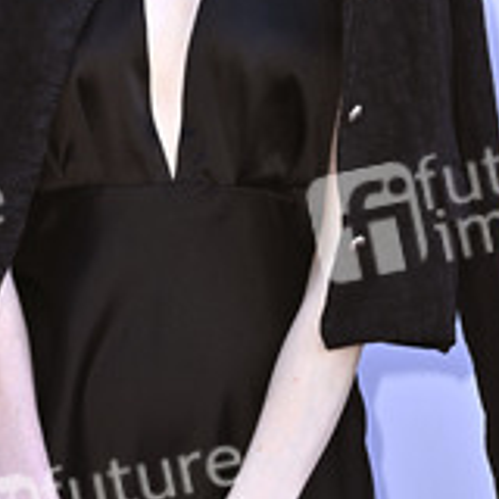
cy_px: 53
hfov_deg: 8.1
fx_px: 3539
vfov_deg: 8.0
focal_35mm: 217
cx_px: 184
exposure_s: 1/320
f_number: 5.6
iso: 500
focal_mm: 102
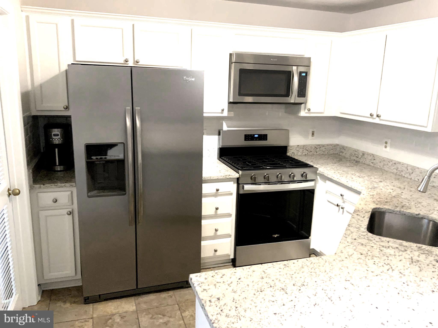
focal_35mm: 29
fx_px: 367
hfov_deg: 61.7
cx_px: 219
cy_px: 164
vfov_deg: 48.2
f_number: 1.8
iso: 160
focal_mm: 3
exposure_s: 1/60
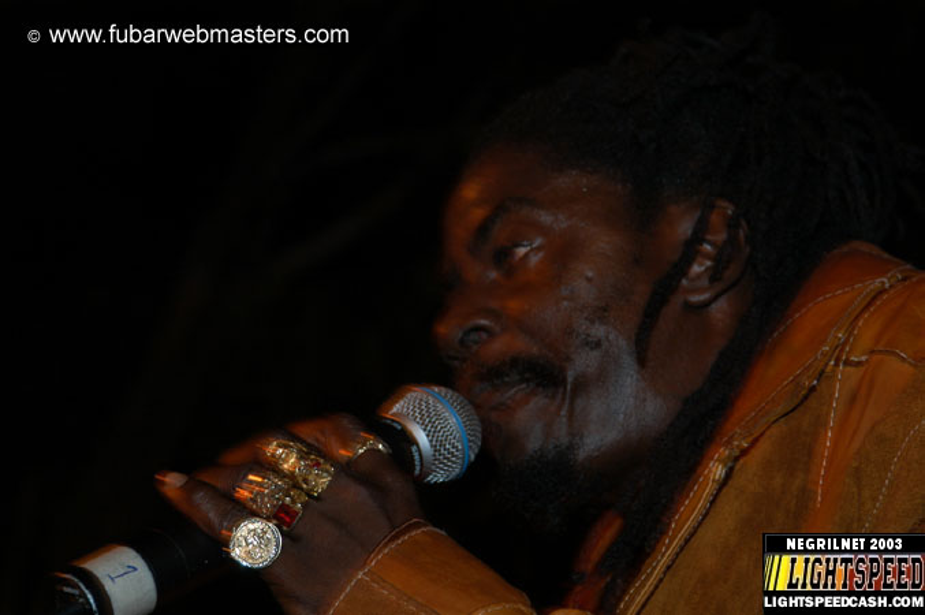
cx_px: 462
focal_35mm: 105
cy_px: 308
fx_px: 2695
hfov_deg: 19.5
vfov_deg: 13.0
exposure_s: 1/60
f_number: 5
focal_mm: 70
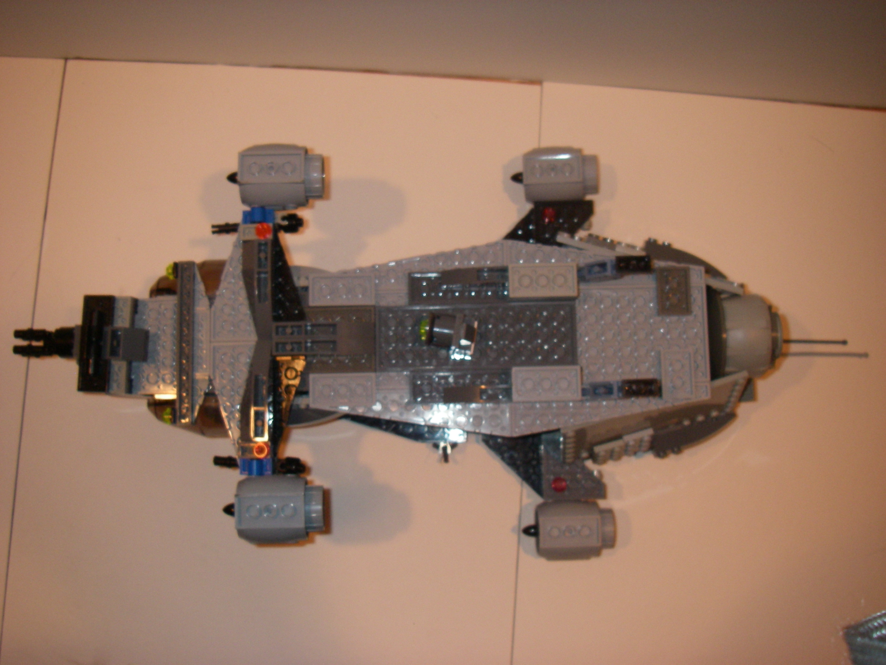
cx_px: 443
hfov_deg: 49.0
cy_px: 332
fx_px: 973
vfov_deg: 37.7
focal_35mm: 38
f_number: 3.3
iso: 200
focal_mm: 6.3
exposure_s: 1/40
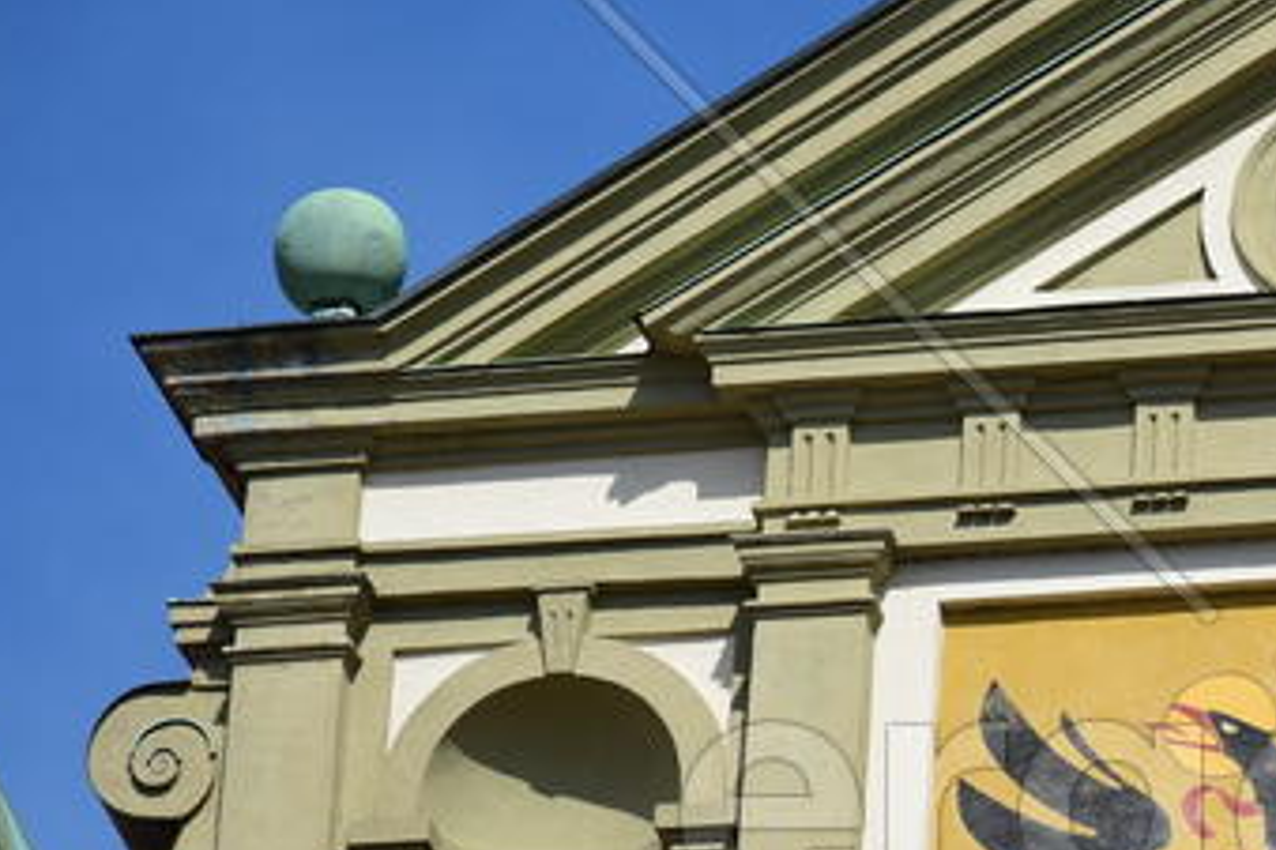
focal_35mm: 404
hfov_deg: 5.1
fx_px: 14328
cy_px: 816
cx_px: 1408
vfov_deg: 3.4
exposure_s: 1/640
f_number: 6.3
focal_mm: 105
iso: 100
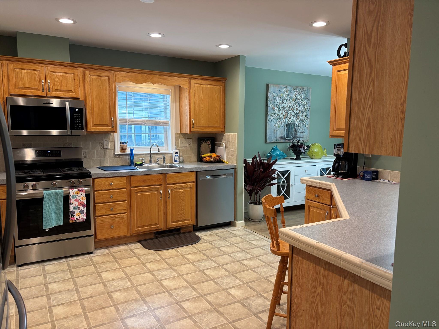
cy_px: 164
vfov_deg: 53.1
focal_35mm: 26
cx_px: 220
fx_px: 330
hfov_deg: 67.3
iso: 80
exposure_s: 1/60
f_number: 1.6
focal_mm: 5.96
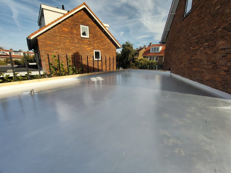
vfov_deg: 78.1
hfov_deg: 94.5
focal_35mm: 16
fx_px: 107
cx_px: 116
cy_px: 86
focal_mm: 1.66
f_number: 2.2
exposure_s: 1/1468
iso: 100
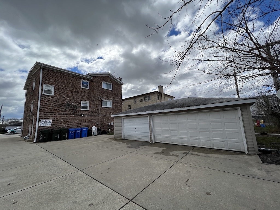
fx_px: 105
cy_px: 105
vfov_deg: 89.9
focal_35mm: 13
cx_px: 140
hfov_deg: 106.2
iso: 32
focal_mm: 1.57
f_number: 1.8
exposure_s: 1/2950
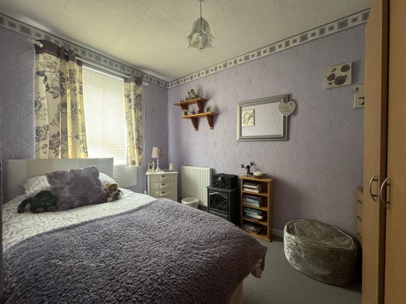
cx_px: 203
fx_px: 164
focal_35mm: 14
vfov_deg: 85.7
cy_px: 152
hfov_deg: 102.1
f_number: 2.2
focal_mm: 2.22
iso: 500
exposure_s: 1/60
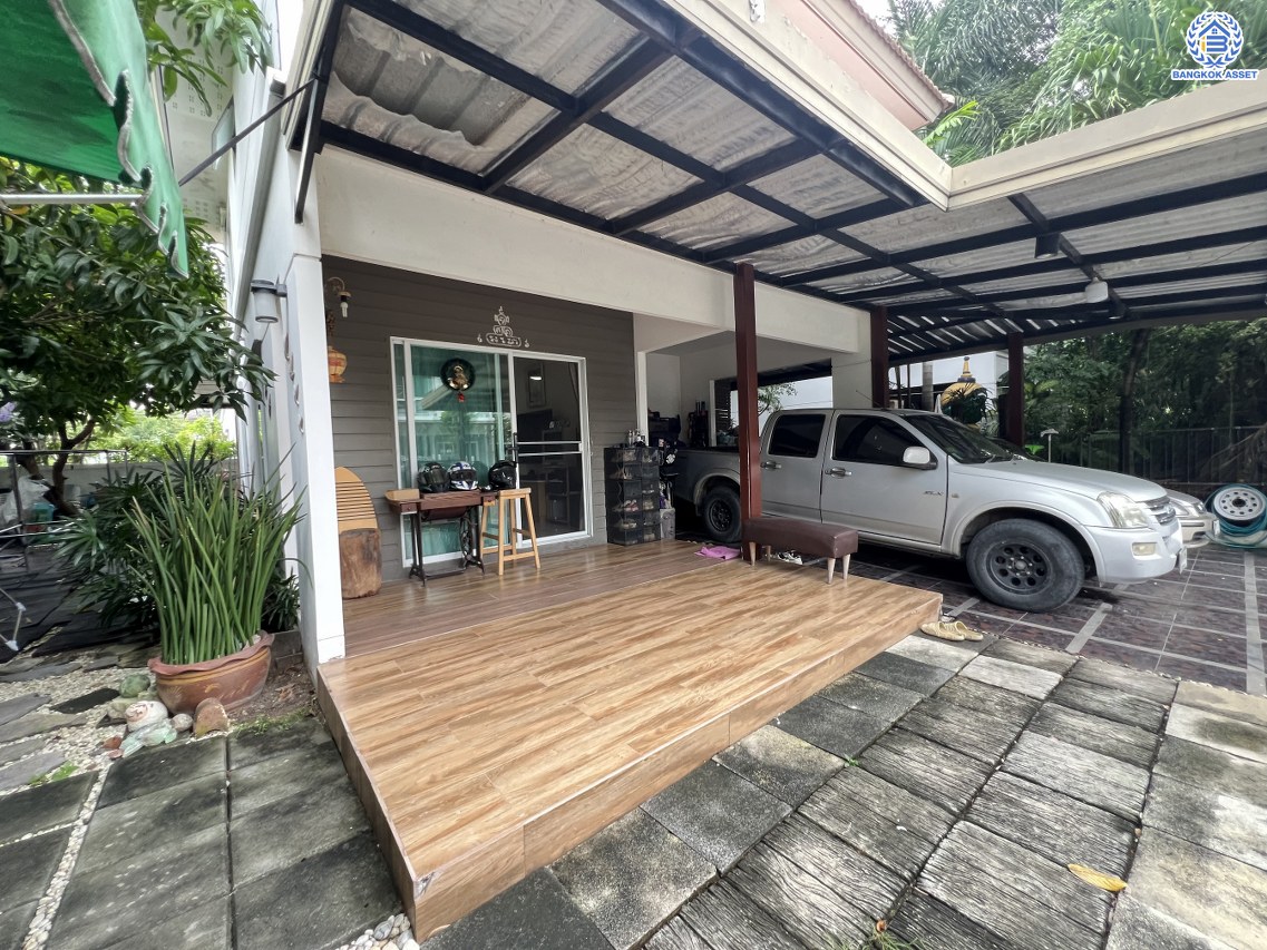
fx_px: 476
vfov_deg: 89.9
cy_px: 475
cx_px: 634
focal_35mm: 13
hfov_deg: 106.2
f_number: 1.8
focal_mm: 1.57
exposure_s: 1/99
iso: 200
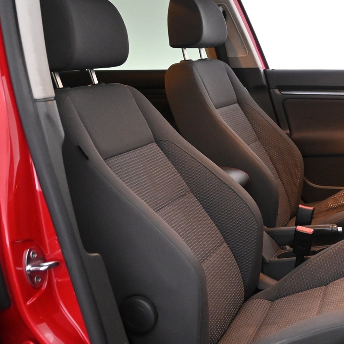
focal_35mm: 54
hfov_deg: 30.7
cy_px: 192
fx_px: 612
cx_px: 272
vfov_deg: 31.3
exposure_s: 1/50
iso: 3200
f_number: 3.8
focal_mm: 19.5
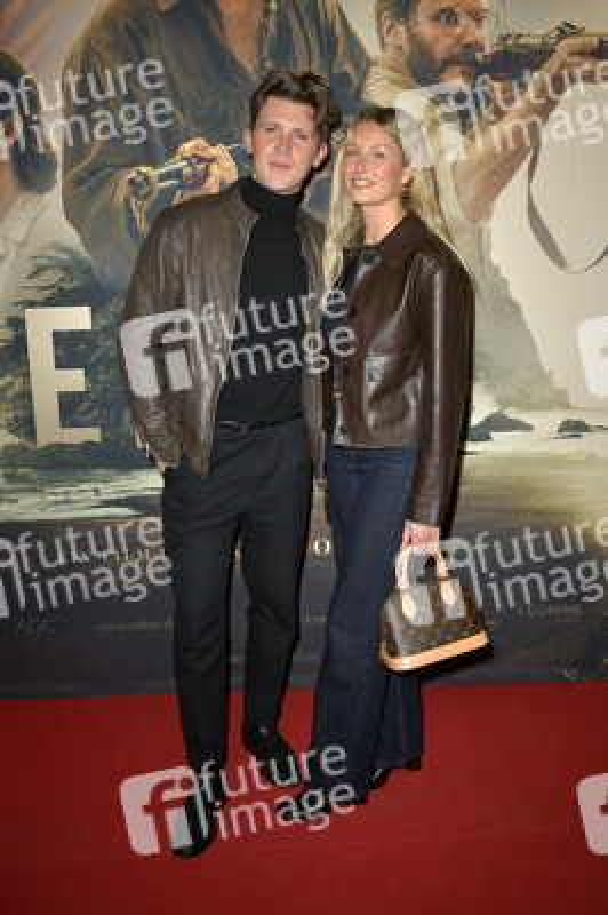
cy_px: 458
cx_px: 304
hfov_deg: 41.0
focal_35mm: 32
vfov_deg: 58.8
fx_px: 812
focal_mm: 32
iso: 250
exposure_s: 1/250
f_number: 5.6
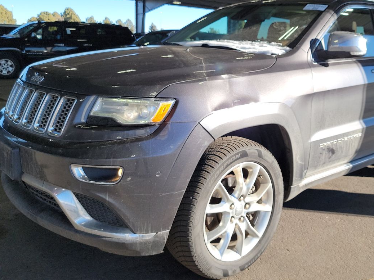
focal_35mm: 37
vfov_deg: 38.3
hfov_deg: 49.8
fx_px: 400
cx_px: 227
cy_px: 96
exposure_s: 1/325
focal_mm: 6.7
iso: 50
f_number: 1.8
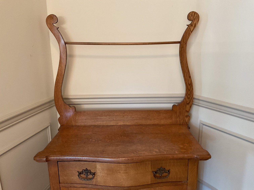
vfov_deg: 48.2
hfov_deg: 61.7
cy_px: 95
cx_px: 127
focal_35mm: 29
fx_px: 213
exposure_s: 1/60
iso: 125
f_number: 1.8
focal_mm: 3
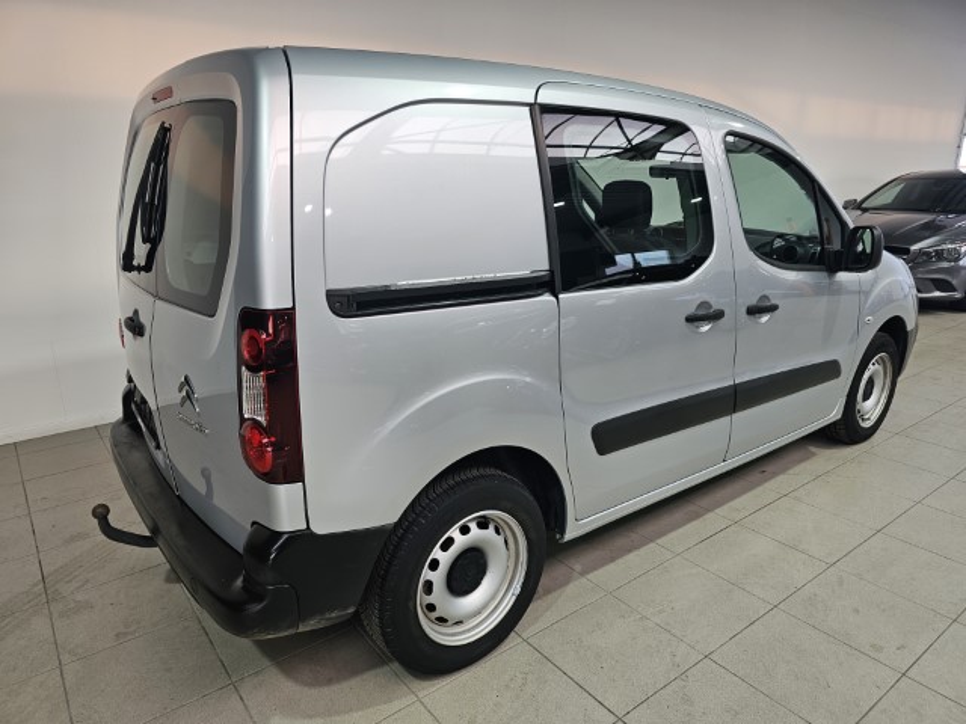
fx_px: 642
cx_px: 483
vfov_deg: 58.9
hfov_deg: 73.9
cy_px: 362
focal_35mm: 23
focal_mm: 6.3
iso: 32
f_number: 1.7
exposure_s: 1/100
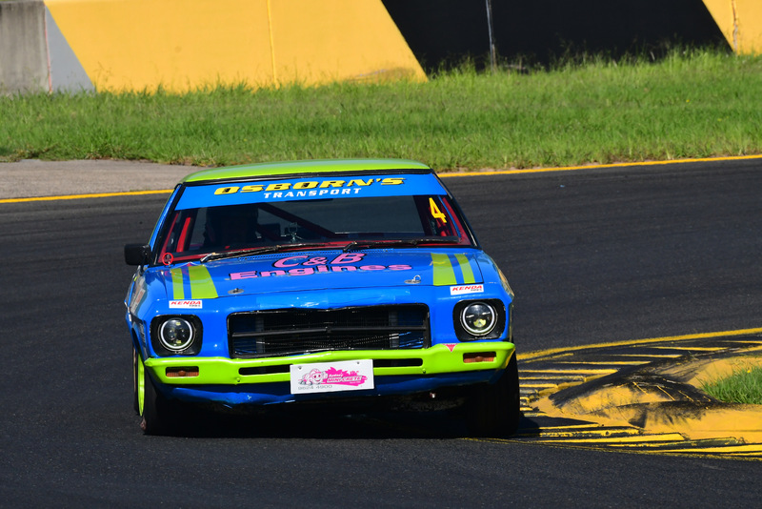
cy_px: 254
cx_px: 381
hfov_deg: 3.9
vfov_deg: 2.6
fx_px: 11116
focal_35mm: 525
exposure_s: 1/640
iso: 400
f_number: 13
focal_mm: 350
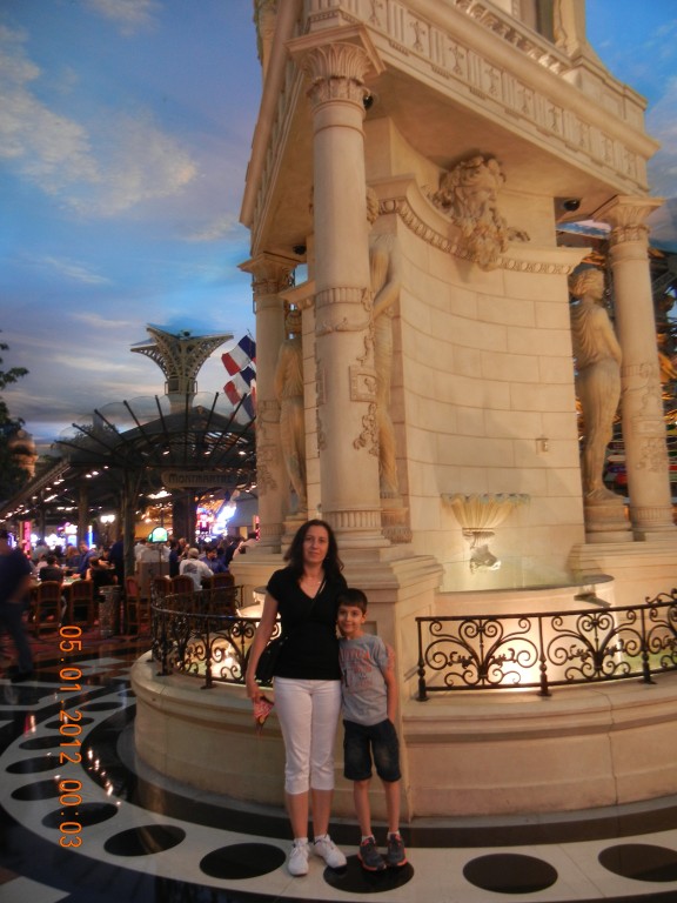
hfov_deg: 46.8
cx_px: 338
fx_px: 782
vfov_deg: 60.0
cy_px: 452
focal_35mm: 30
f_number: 3.5
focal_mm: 5.4
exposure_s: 1/3.4
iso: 200
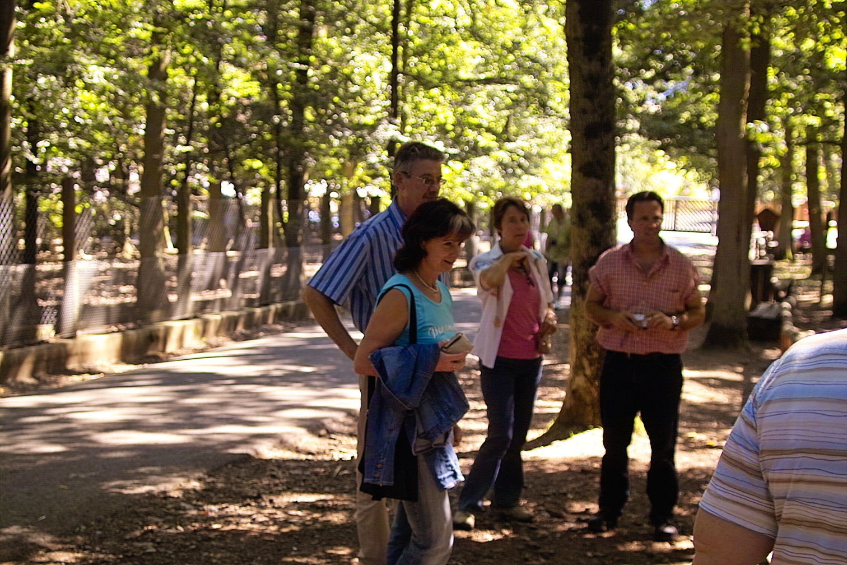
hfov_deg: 29.7
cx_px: 424
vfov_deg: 20.0
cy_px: 282
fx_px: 1600
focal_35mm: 68
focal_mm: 40
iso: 100
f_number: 4
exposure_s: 1/60
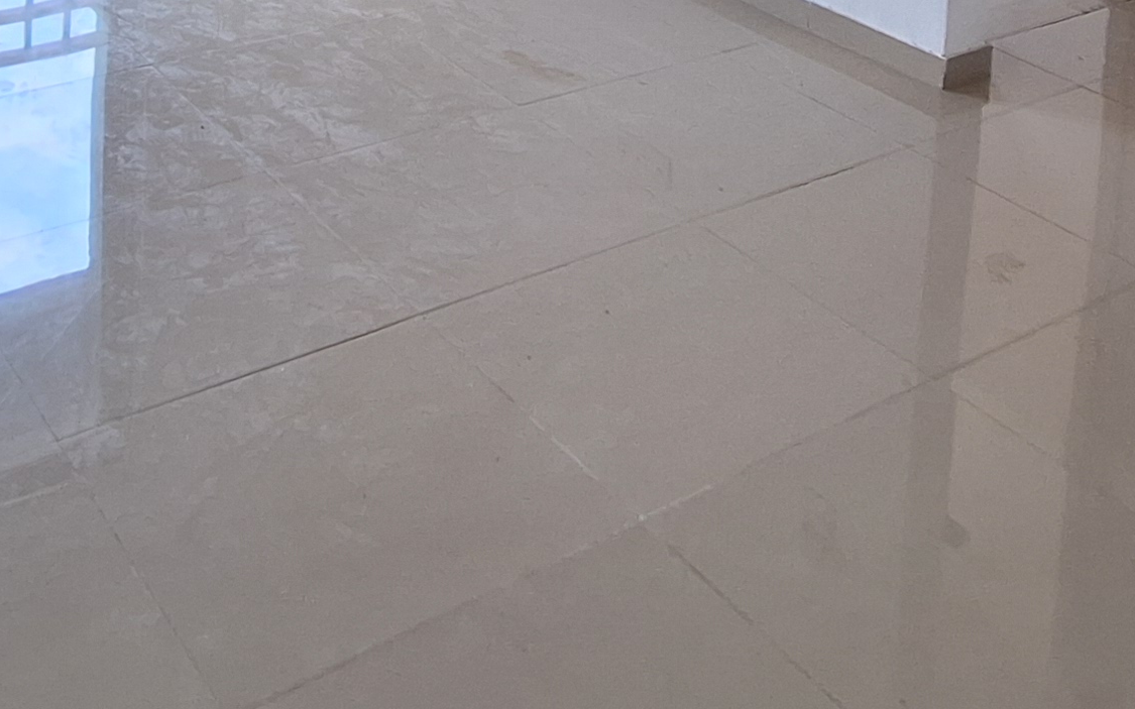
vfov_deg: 20.8
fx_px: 1516
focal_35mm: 49
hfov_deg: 41.0
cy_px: -457
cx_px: 627
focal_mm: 1.74
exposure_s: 1/100
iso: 50
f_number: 2.2
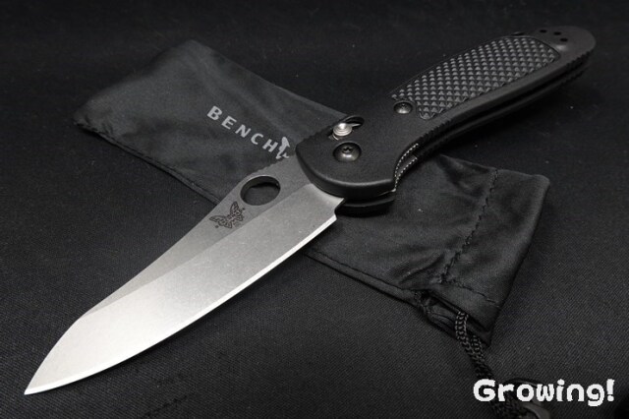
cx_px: 314
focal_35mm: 24
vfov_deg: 53.1
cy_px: 210
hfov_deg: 73.8
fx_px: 419
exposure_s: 1/30
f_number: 6.3
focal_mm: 9
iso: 500
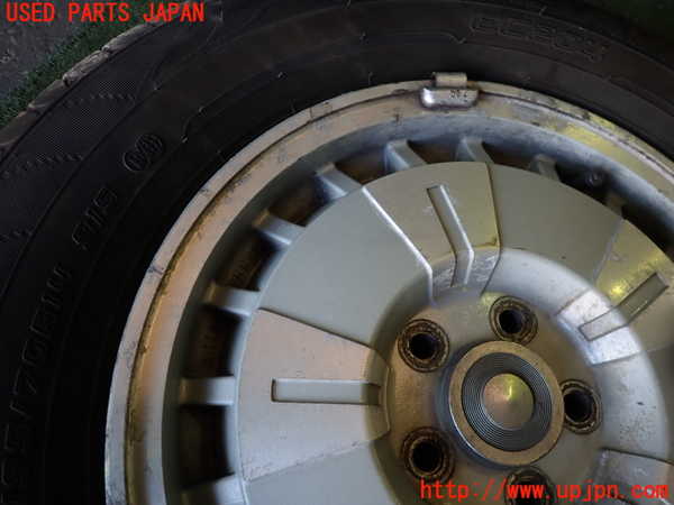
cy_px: 252
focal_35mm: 25
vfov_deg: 54.9
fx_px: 487
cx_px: 337
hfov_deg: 69.4
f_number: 2
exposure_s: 1/60
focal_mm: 4.5
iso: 125
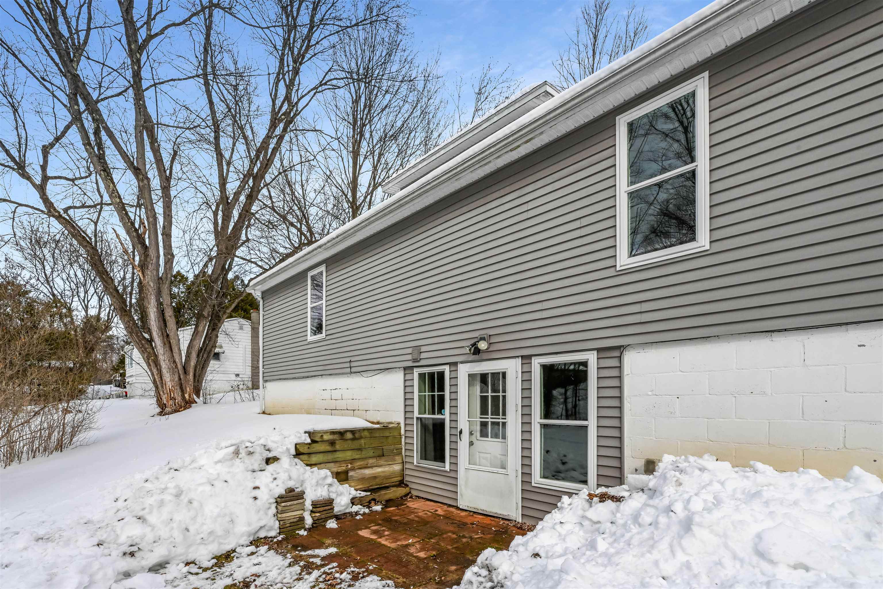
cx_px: 442
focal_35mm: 14
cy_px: 294
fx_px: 343
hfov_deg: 104.3
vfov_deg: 81.2
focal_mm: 14
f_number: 14
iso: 1000
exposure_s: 1/800
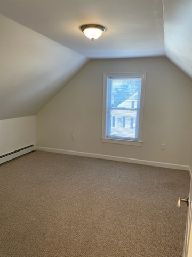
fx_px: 192
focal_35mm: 26
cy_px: 128
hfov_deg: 53.1
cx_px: 96
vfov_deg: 67.3
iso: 125
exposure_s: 1/120
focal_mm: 4.2
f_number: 1.6
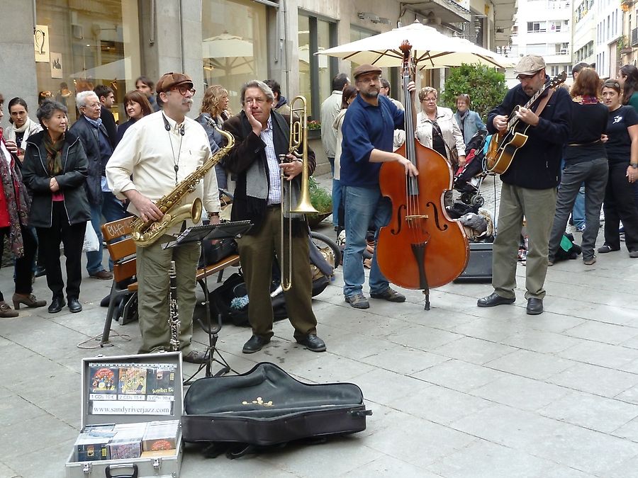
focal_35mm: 44
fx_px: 811
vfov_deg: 32.9
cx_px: 319
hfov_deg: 42.9
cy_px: 239
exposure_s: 1/30
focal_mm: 7.3
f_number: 3.7
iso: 160
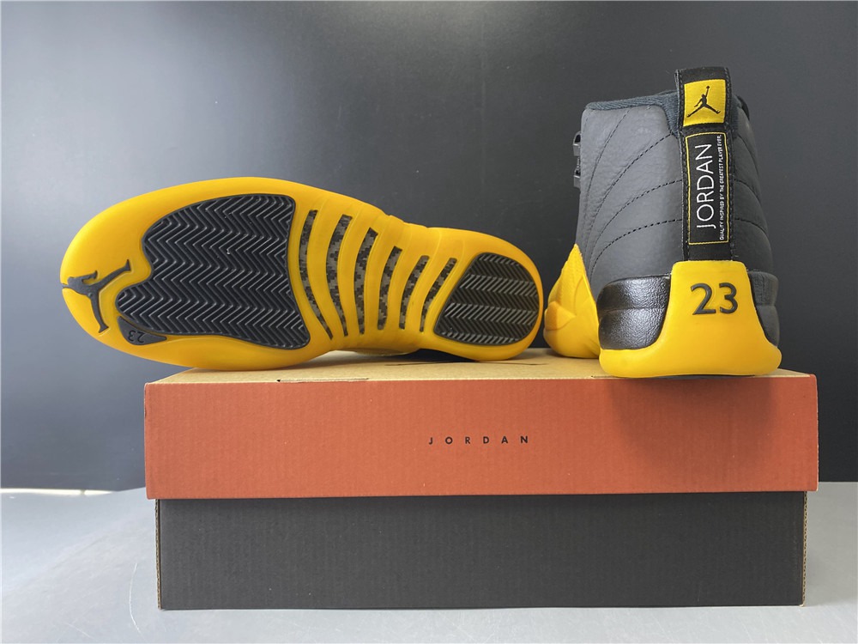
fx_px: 644
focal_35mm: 26
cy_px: 322
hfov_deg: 67.3
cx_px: 429
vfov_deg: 53.1
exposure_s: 1/50
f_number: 1.8
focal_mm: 4.25
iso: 160
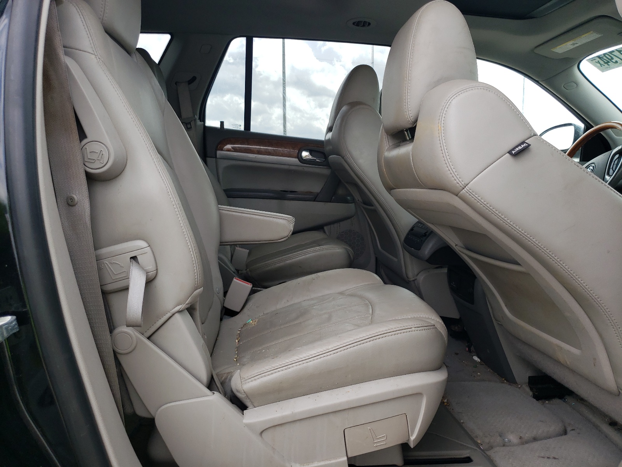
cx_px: 311
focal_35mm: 26
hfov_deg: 67.3
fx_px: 467
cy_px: 234
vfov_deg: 53.1
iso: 50
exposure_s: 1/526
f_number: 1.5
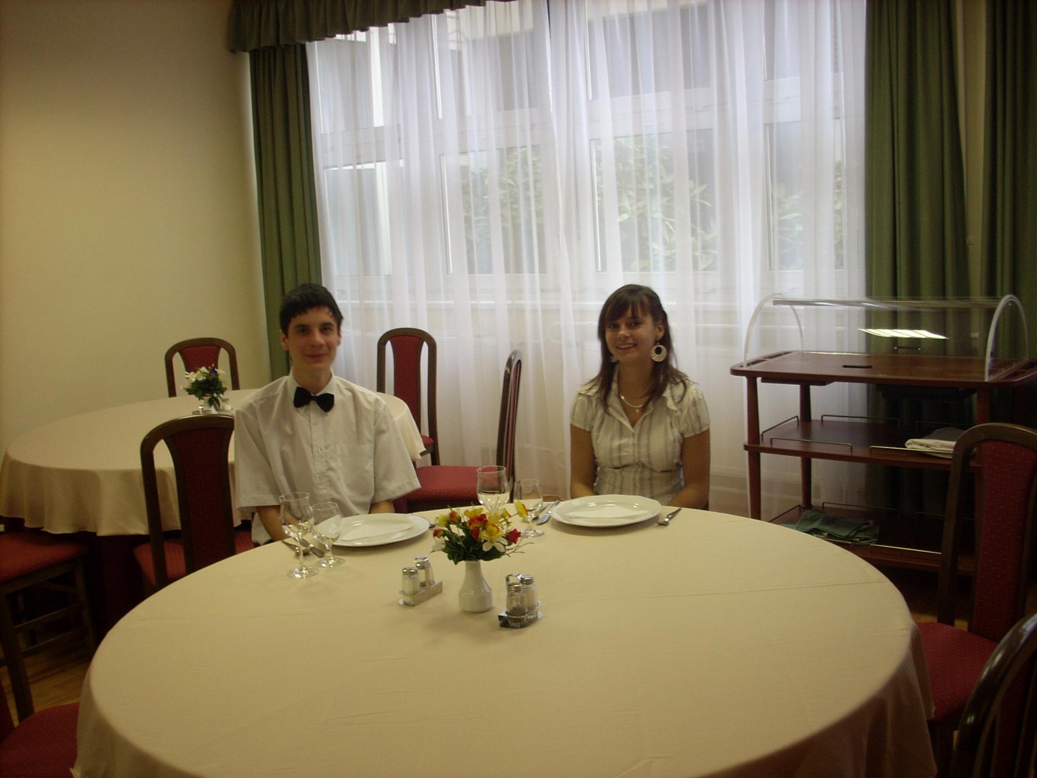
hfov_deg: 50.1
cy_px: 389
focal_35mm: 37
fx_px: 1108
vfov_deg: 38.7
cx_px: 518
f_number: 2.8
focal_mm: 6.2
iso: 91
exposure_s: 1/30
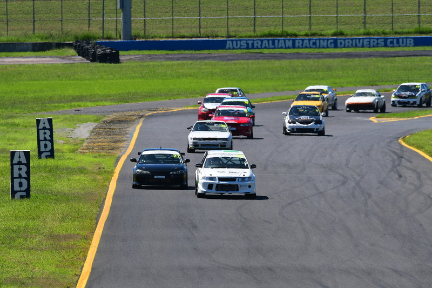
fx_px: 7558
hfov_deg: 3.3
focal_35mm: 630
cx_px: 216
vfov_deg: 2.2
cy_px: 144
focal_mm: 420
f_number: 13
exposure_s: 1/640
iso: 500
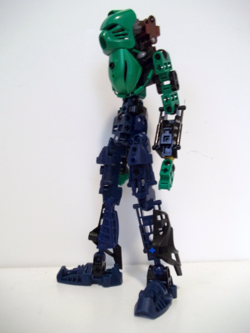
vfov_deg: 56.8
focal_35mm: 32
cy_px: 166
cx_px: 125
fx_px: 308
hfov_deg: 44.2
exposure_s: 1/10
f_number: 2.9
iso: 160
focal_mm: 5.7
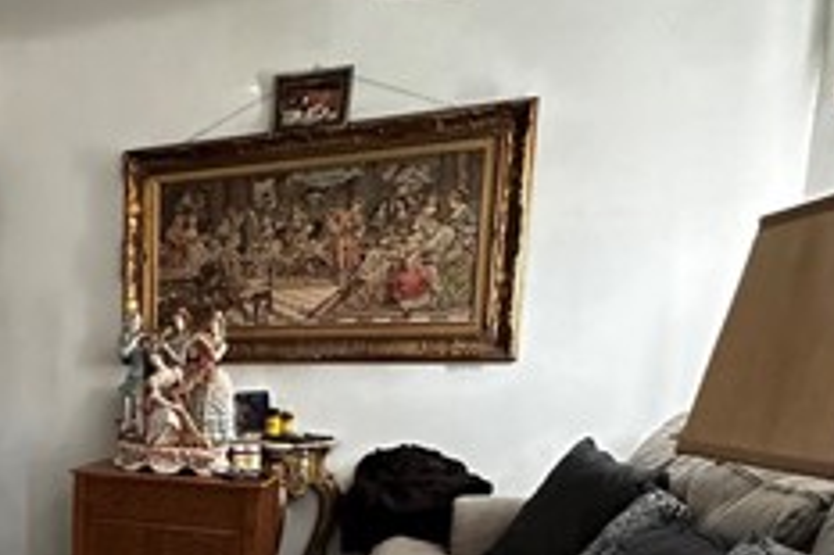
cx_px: -36
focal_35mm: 40
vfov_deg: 31.8
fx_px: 926
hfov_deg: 41.0
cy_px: 498
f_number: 2.2
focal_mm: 2.22
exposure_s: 1/60
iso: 800
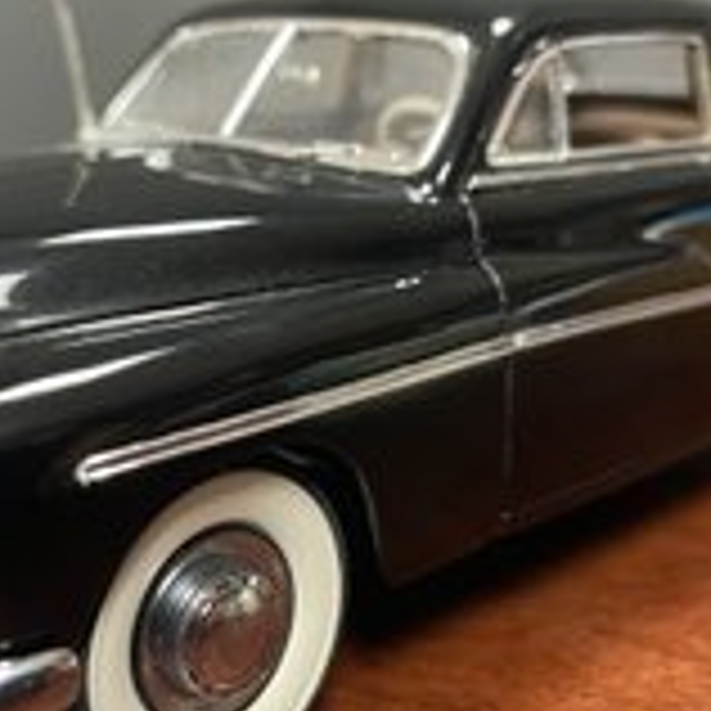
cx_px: 335
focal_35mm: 50
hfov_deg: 34.0
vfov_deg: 34.0
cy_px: 308
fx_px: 1162
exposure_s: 1/40
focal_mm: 4.2
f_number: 1.6
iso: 500
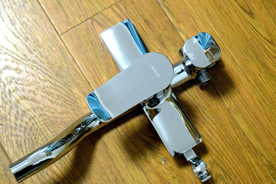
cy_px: 94
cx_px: 133
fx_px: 671
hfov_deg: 23.2
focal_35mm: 88
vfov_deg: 15.6
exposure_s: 1/100
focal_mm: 55
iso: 11400
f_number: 5.6
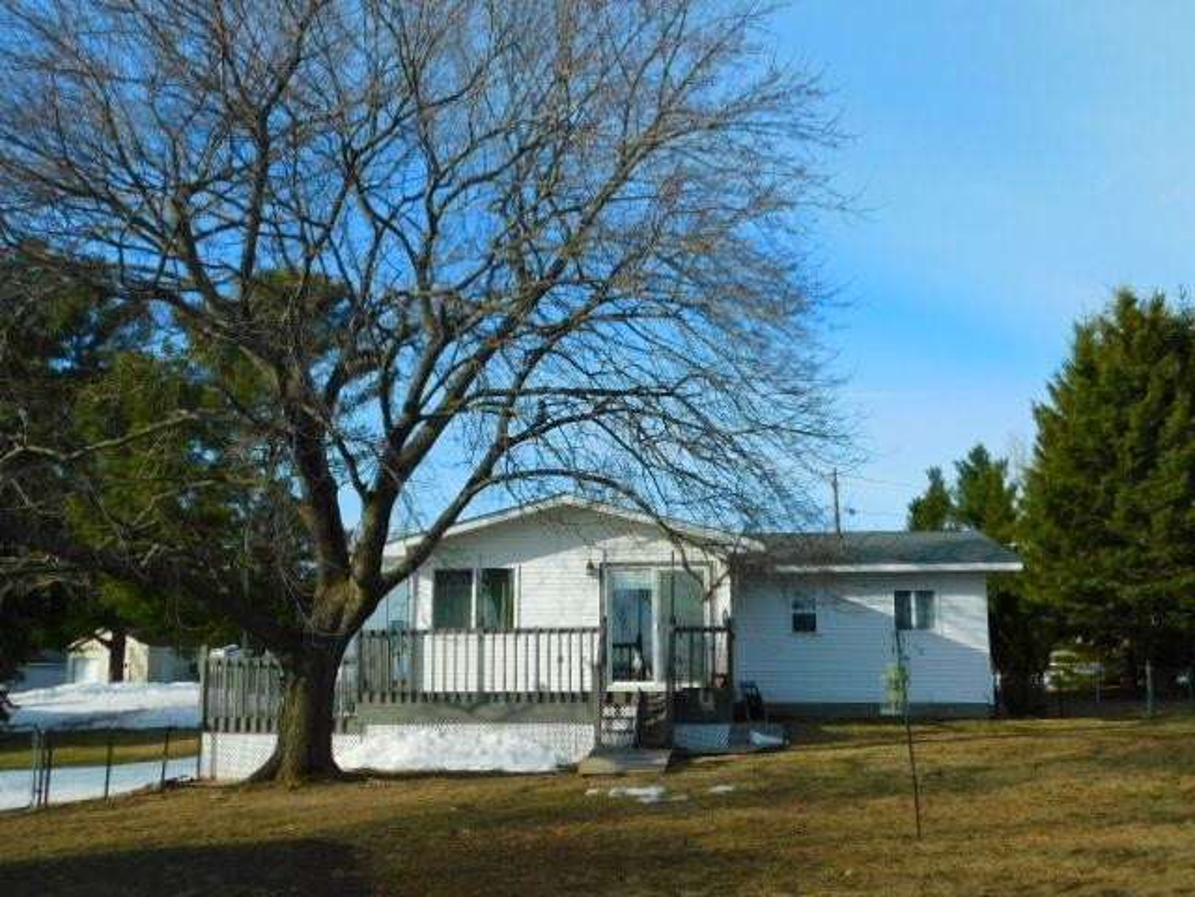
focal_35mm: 36
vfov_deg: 39.7
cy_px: 448
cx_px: 598
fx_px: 1243
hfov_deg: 51.4
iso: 125
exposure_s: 1/1250
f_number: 3.5
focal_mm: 6.3
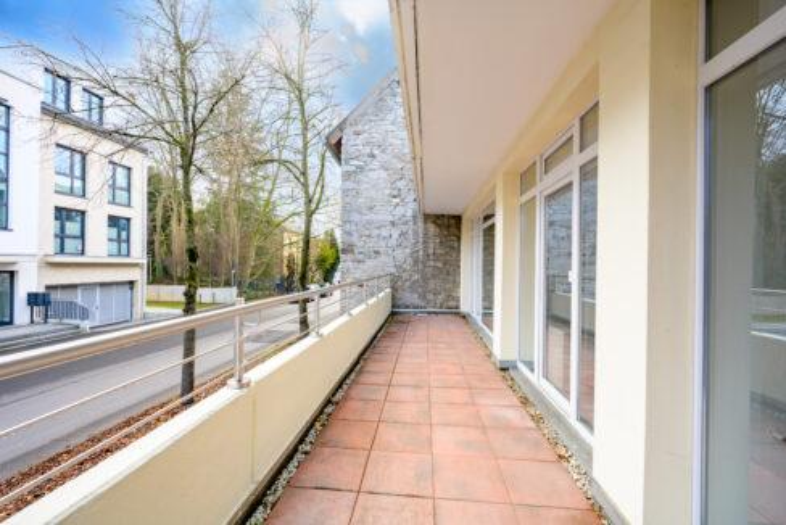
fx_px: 339
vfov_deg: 75.6
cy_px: 262
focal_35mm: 16
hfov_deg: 98.5
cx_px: 393
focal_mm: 15.5
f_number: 9
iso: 250
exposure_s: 1/160
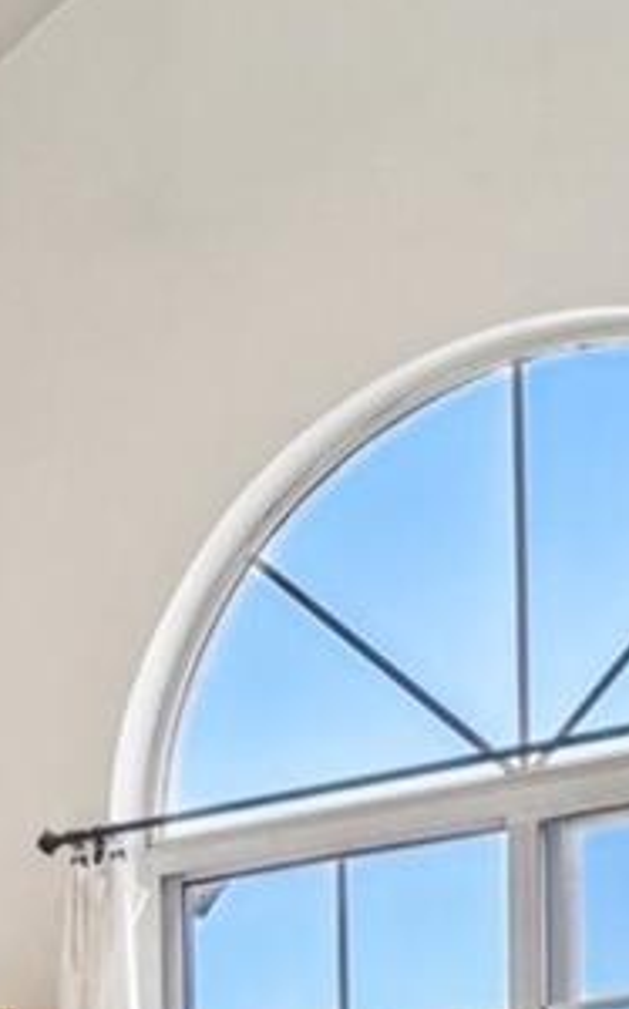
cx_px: -1218
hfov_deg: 10.5
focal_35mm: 90
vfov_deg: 21.1
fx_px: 2466
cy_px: 1292
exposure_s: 1/30
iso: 125
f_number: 8
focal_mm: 11
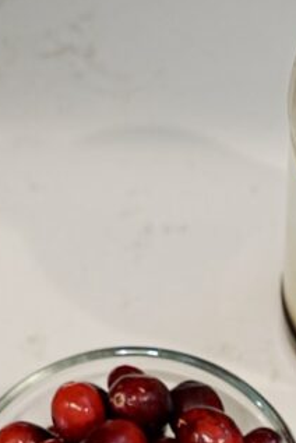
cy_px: 607
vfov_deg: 15.3
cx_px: 323
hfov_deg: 10.8
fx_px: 1550
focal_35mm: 126
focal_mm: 26
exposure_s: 1/40
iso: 250
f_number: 4
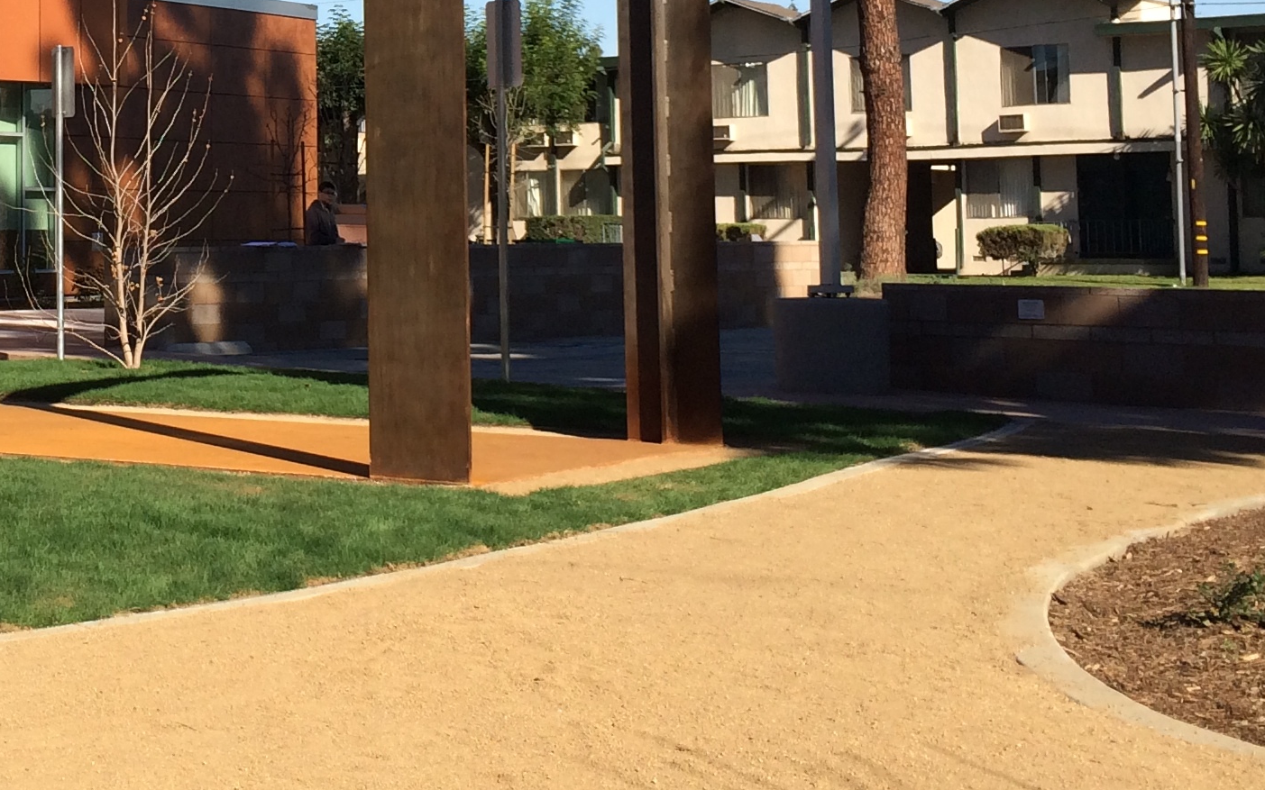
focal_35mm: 74
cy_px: 2
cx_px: 112
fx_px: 2551
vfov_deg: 17.2
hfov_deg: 26.8
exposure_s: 1/1953
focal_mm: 4.12
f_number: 2.2
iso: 40
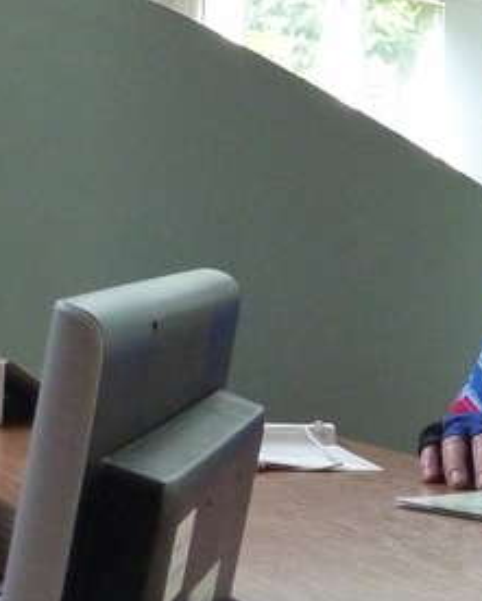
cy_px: 470
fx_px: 1889
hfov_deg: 13.9
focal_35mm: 106
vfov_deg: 18.0
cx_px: 646
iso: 800
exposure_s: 1/125
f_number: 3.5
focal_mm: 5.7
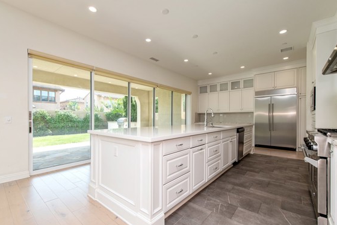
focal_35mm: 16
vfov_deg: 73.6
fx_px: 150
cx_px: 162
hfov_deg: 96.7
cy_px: 119
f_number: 5.6
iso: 180
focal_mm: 14
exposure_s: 1/125
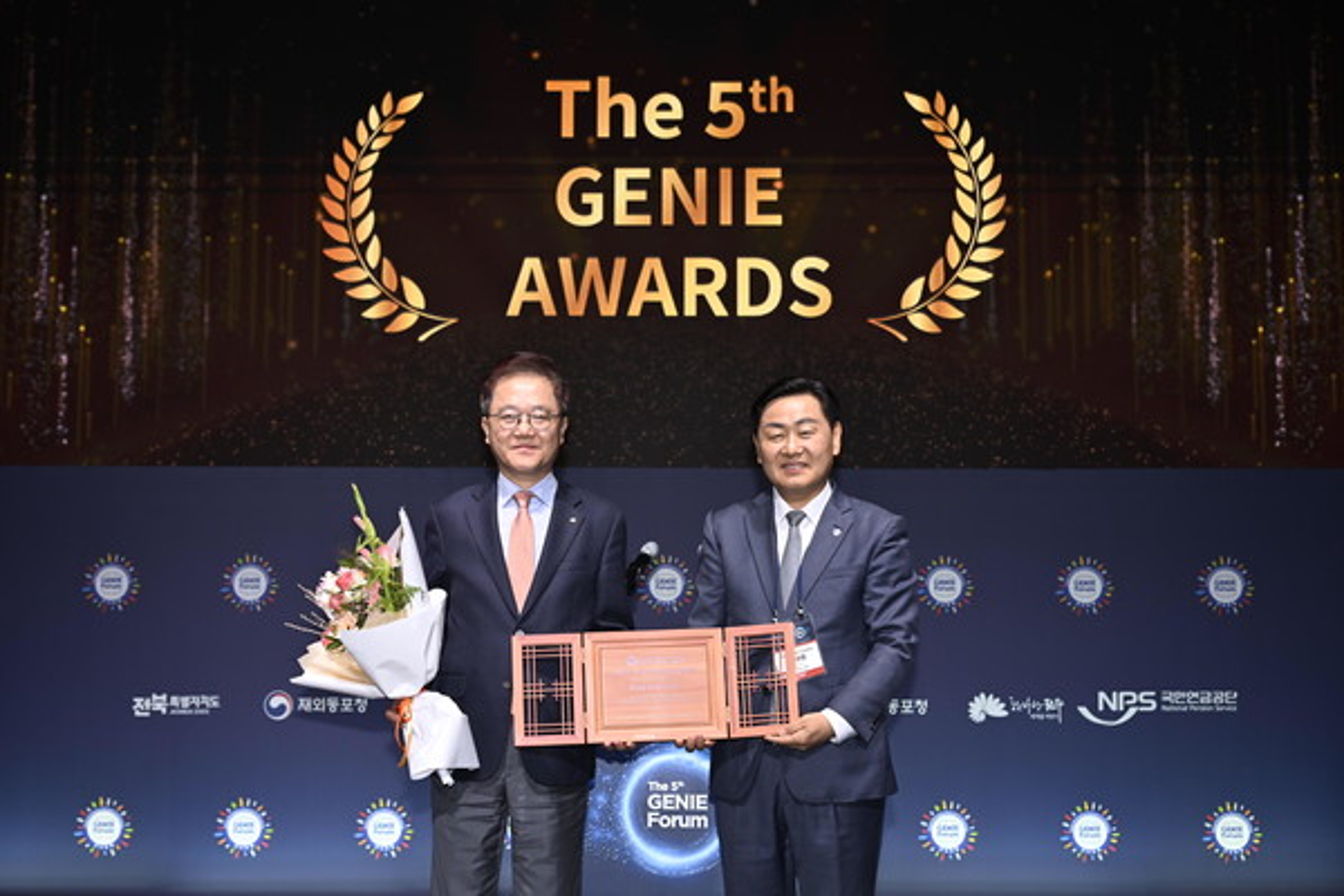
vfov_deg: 24.2
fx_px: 2091
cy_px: 448
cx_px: 672
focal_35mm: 56
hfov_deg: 35.6
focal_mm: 56
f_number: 5.6
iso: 800
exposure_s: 1/180
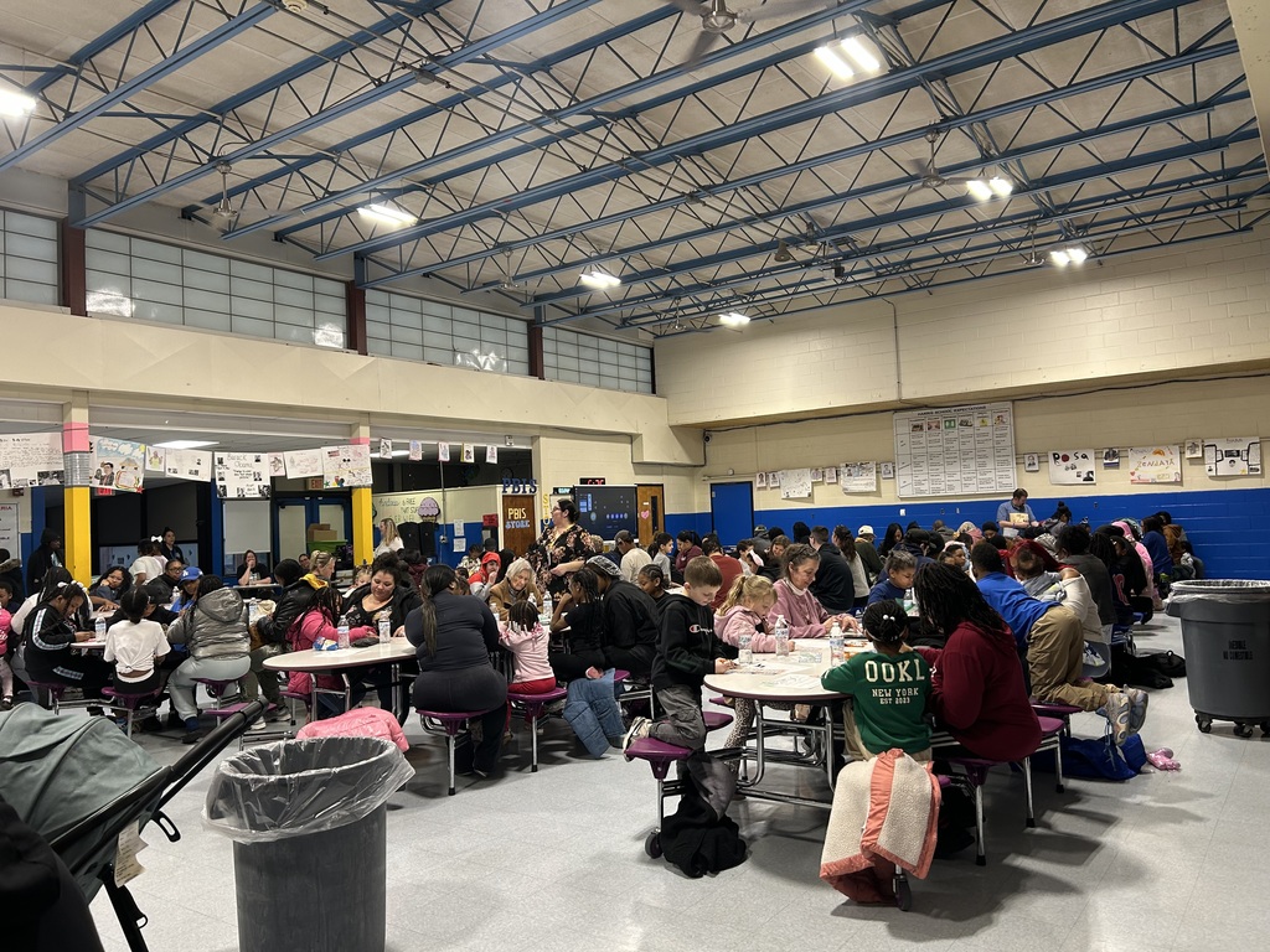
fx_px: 954
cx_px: 635
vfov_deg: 53.1
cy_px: 476
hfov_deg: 67.3
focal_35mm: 26
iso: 100
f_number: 1.5
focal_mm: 5.7
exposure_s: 1/120
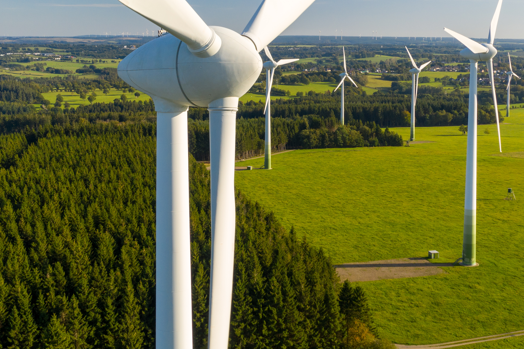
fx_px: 757
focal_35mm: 52
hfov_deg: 38.1
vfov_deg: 25.8
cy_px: 102
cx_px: 300
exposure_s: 1/200
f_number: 4.5
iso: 100
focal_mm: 10.26
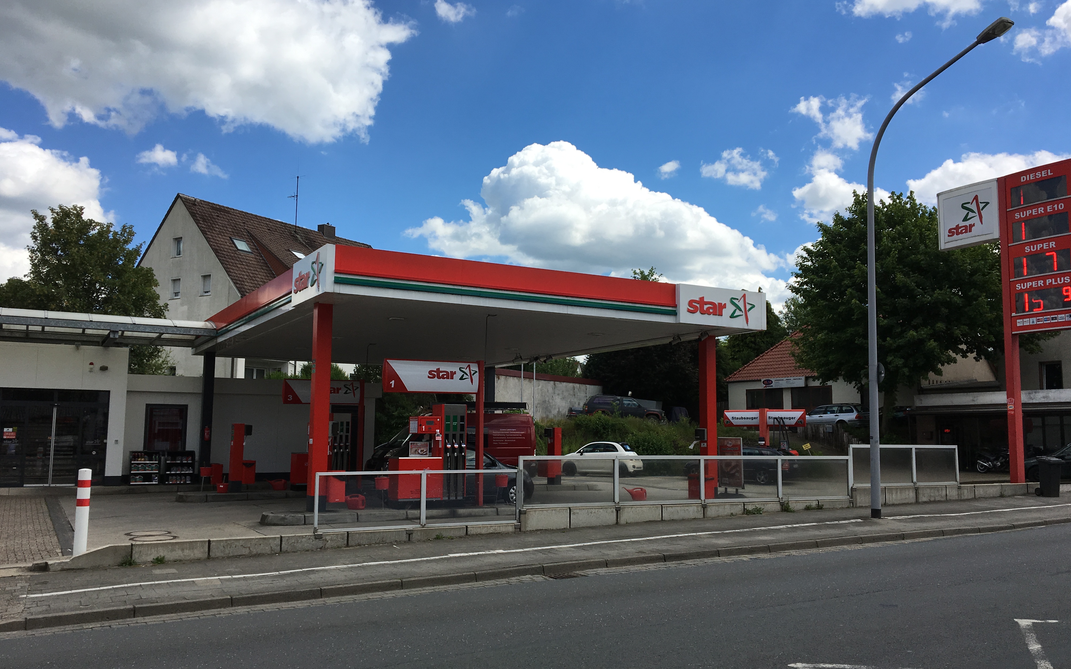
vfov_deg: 40.6
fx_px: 905
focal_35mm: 31
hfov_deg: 61.2
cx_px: 539
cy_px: 342
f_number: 2.2
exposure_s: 1/2024
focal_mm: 4.15
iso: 25
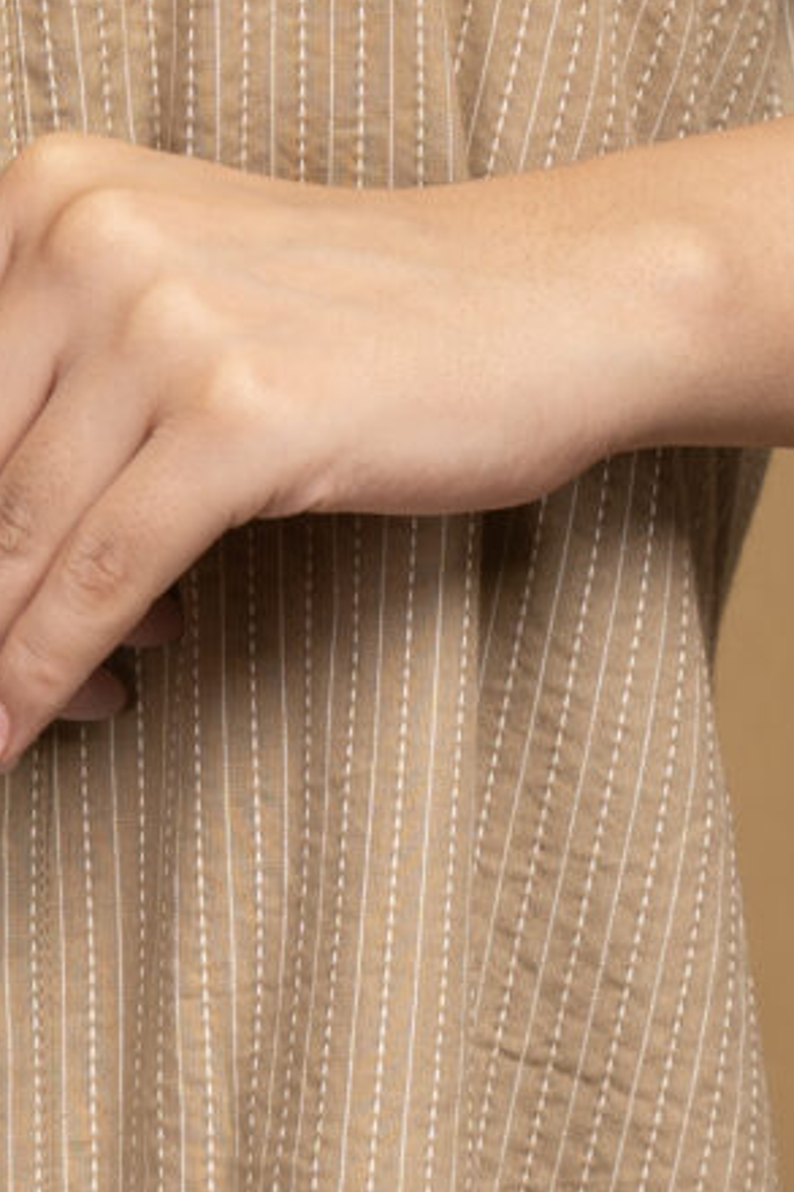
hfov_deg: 4.1
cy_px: 1048
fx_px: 10991
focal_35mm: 332
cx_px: -240
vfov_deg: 6.2
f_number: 5
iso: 1000
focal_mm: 57
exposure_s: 1/100
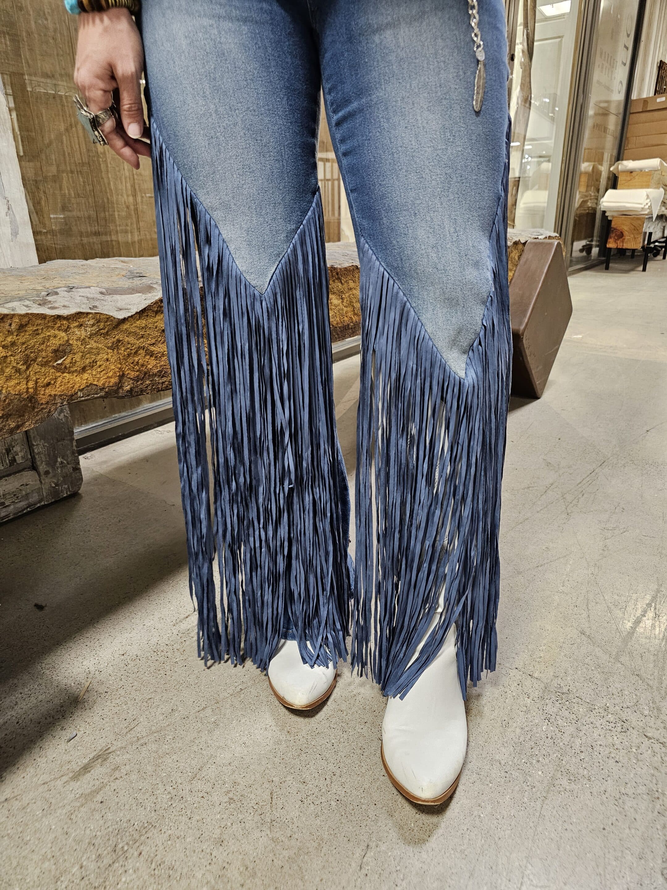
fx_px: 591
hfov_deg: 58.9
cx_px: 334
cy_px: 445
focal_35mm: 23
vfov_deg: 73.9
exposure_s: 1/60
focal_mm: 6.3
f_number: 1.7
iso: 800
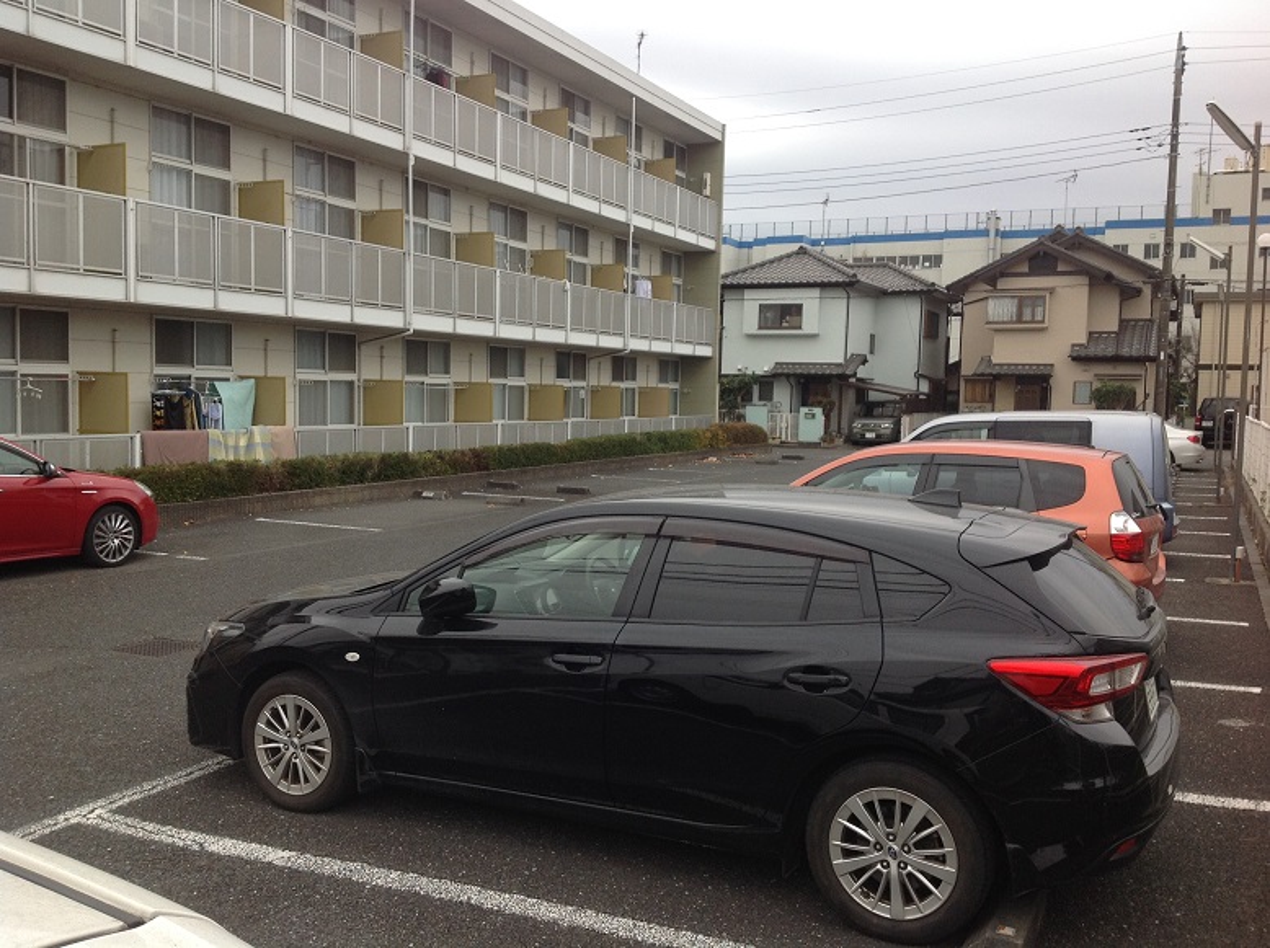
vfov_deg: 40.6
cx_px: 635
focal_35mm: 35
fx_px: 1282
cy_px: 474
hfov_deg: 52.7
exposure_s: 1/280
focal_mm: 4.28
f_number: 2.4
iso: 50
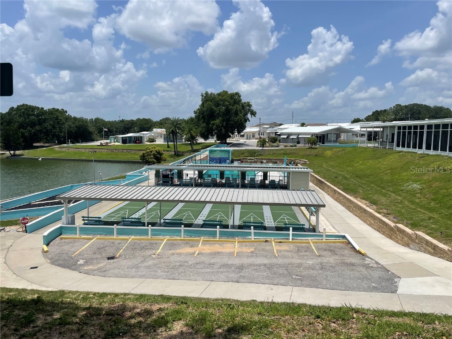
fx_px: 339
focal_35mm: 26
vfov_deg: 53.1
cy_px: 170
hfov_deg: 67.3
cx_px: 226
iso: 32
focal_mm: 4.2
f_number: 1.6
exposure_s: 1/7813
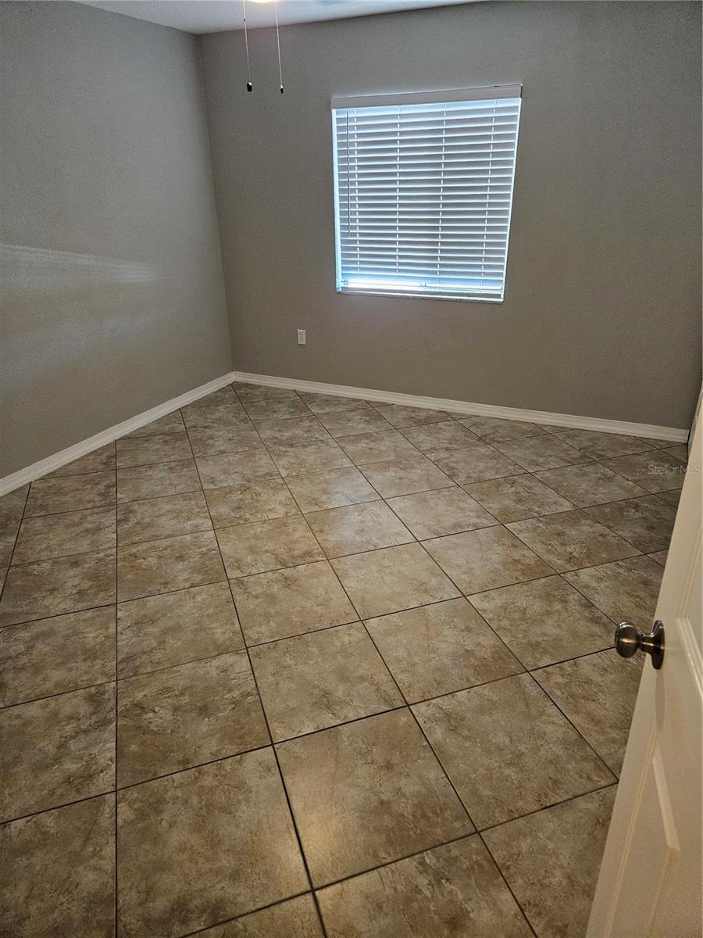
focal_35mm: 23
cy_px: 469
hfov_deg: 58.9
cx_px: 352
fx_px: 623
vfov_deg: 73.9
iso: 800
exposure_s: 1/120
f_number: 1.8
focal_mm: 5.4
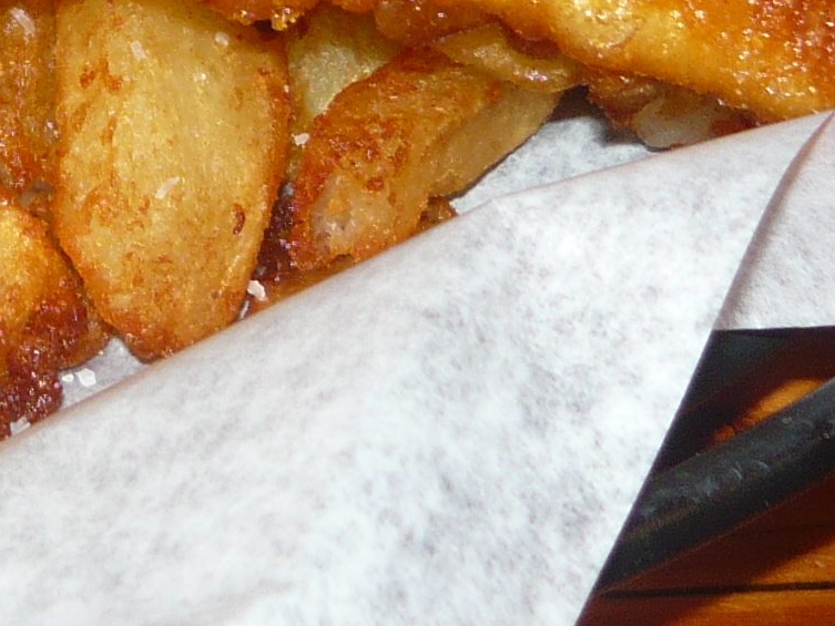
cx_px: -340
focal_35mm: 143
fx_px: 3450
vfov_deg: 10.0
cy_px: -361
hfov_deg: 13.2
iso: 100
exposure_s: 1/30
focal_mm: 5.5
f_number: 2.8
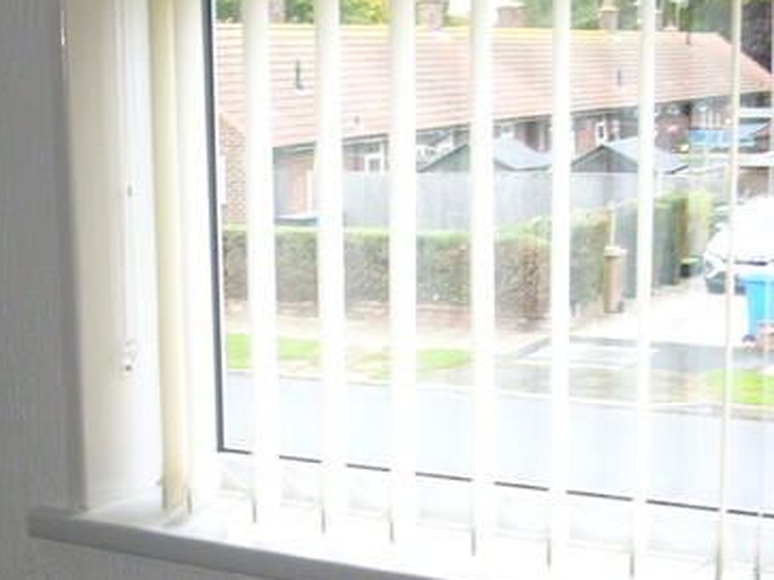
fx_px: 1766
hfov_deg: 24.7
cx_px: 330
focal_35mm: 79
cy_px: 437
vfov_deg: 18.5
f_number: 2.8
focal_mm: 4.6
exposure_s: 1/30
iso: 160
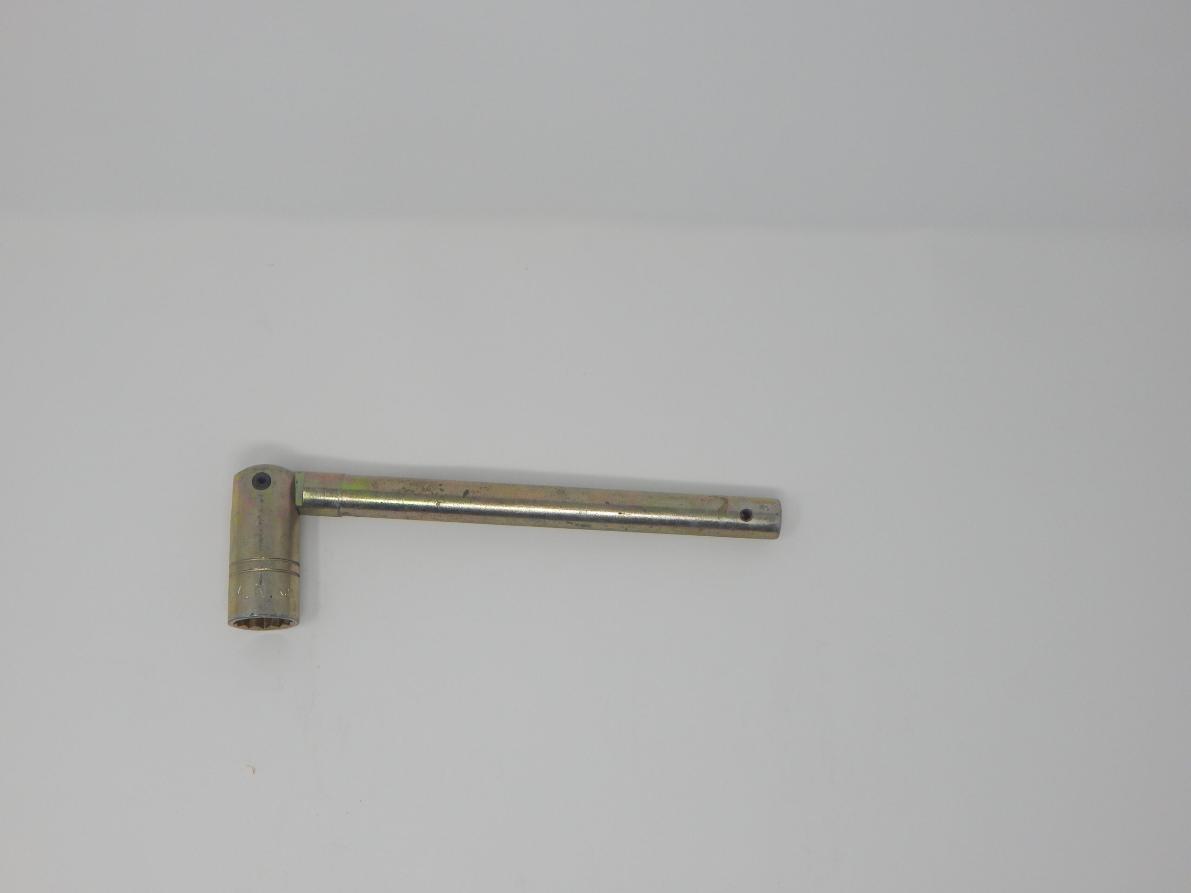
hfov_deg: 43.9
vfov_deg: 33.6
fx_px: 1479
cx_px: 596
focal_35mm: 43
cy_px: 446
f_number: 3.6
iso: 125
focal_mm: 7.7
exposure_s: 1/160
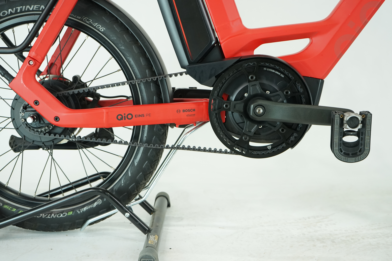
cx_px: 196
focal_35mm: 50
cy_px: 130
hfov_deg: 39.6
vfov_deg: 27.0
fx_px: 544
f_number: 5.6
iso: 1600
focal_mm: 50
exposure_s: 1/200
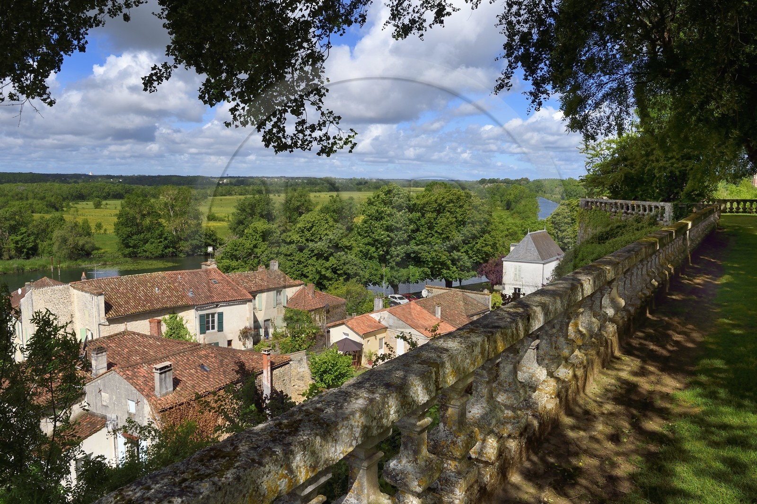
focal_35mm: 30
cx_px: 378
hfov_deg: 62.0
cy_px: 252
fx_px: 630
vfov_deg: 43.6
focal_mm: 30
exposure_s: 1/250
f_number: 14
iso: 200
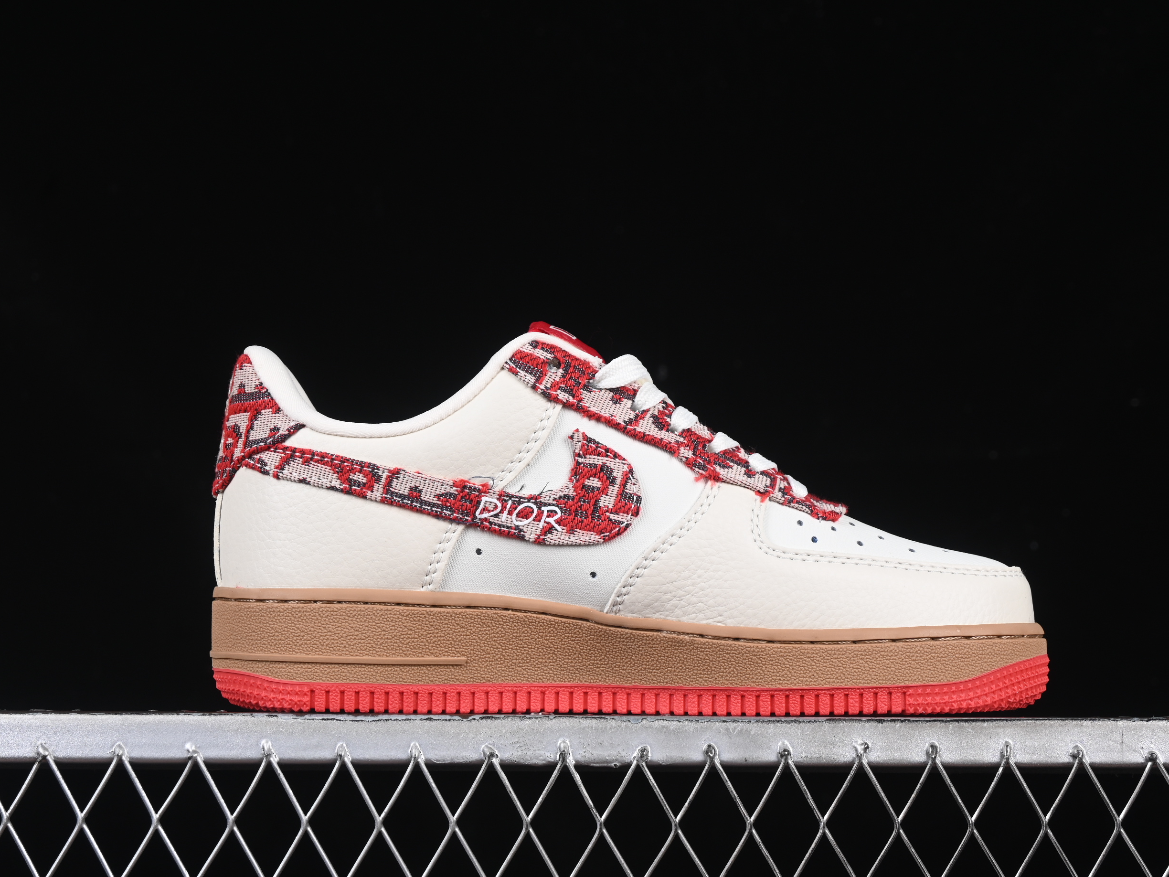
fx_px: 2769
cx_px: 637
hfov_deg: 23.8
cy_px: 441
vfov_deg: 18.0
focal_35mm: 82
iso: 160
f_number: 8
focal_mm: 50
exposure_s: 1/80
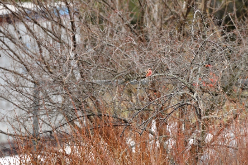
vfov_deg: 1.3
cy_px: 70
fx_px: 7232
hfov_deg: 2.0
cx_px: 153
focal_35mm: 1051
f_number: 4
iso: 200
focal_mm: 500
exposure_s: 1/320
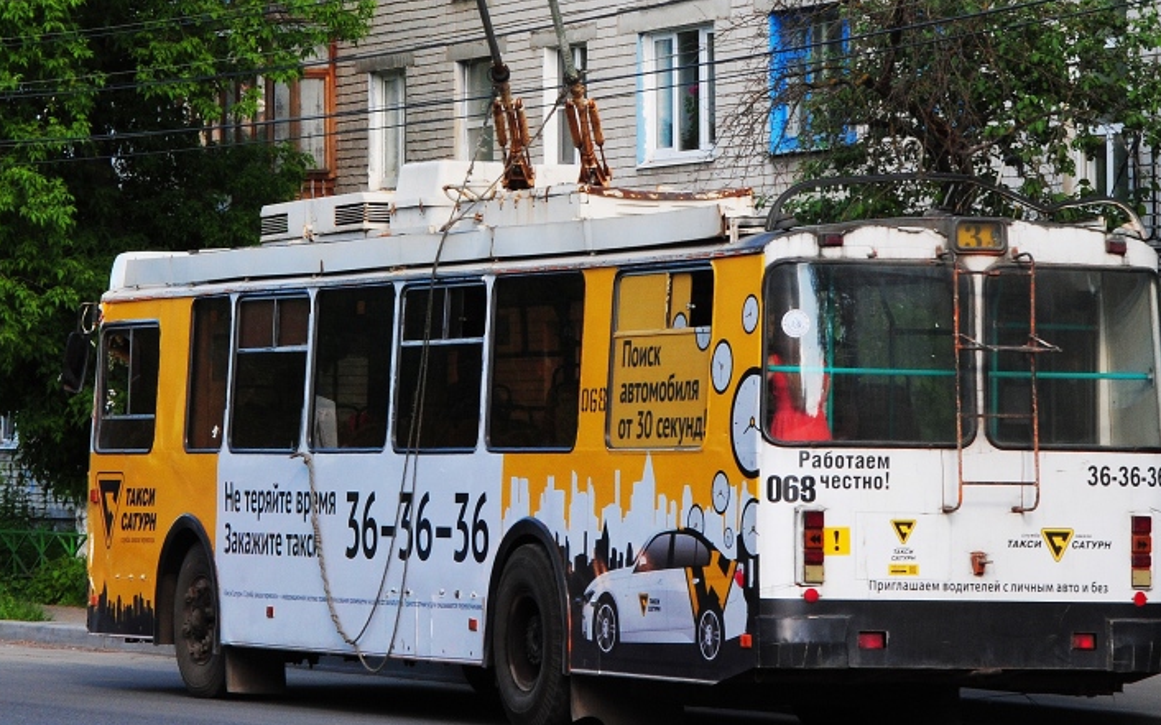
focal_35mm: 208
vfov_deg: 6.3
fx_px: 6580
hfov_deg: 10.1
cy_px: 150
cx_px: 594
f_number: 18
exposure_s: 1/40
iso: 200
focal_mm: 80
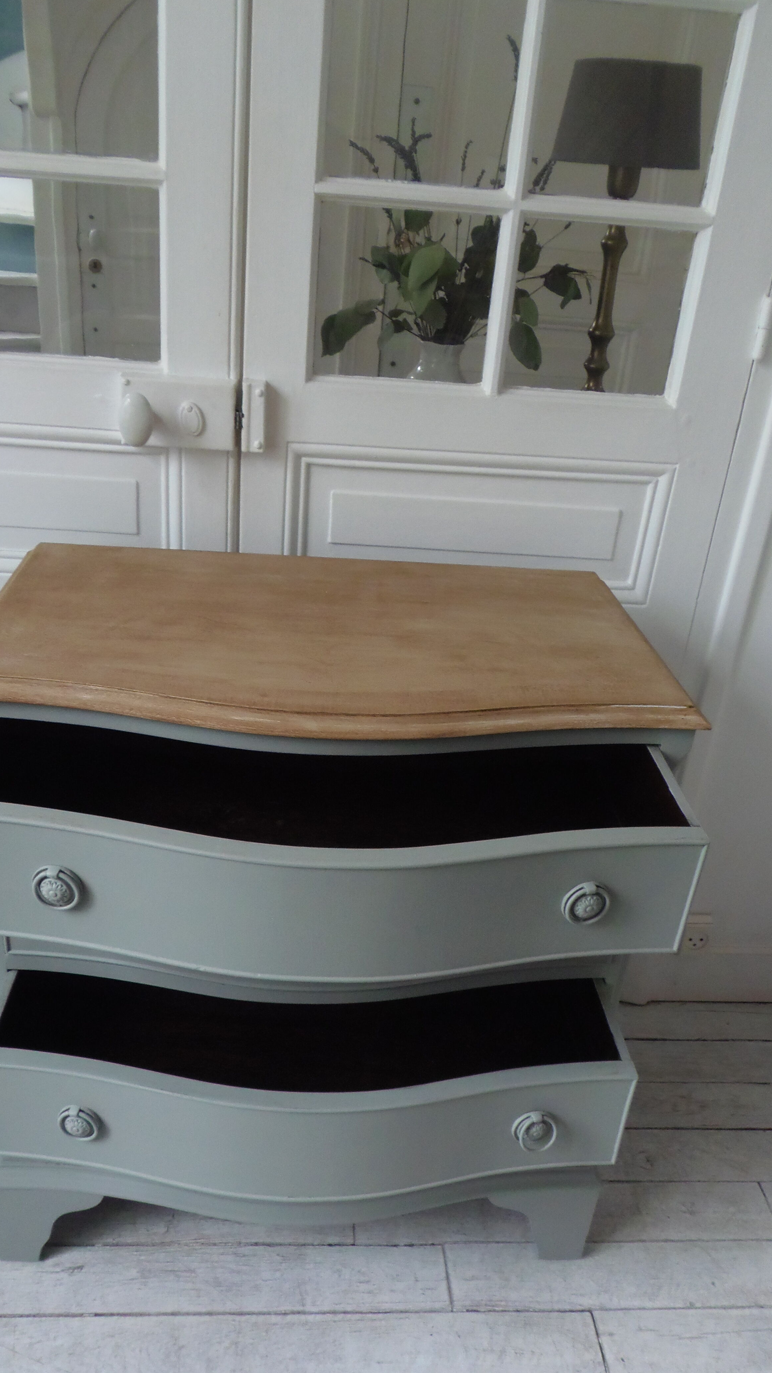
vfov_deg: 69.9
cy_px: 699
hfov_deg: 42.8
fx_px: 983
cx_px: 339
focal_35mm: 27
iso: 200
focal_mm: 4.3
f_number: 2.9
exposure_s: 1/30
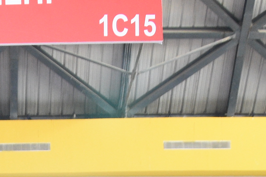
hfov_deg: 12.6
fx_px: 1175
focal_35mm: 159
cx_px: -65
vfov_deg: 7.9
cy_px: 434
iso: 1000
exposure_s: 1/100
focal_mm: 18
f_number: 6.3
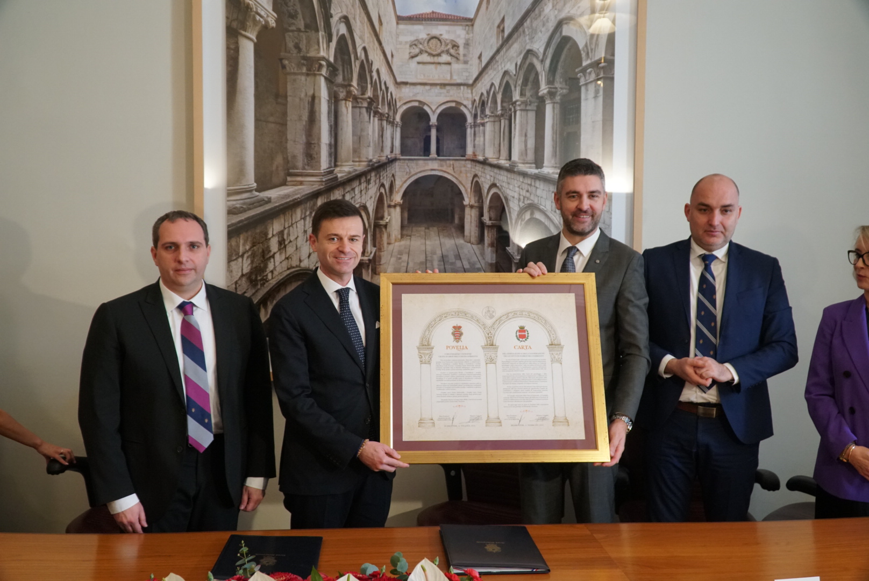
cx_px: 434
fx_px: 761
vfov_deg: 41.8
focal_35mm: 32
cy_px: 290
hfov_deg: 59.5
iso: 2000
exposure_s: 1/160
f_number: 4
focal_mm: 21
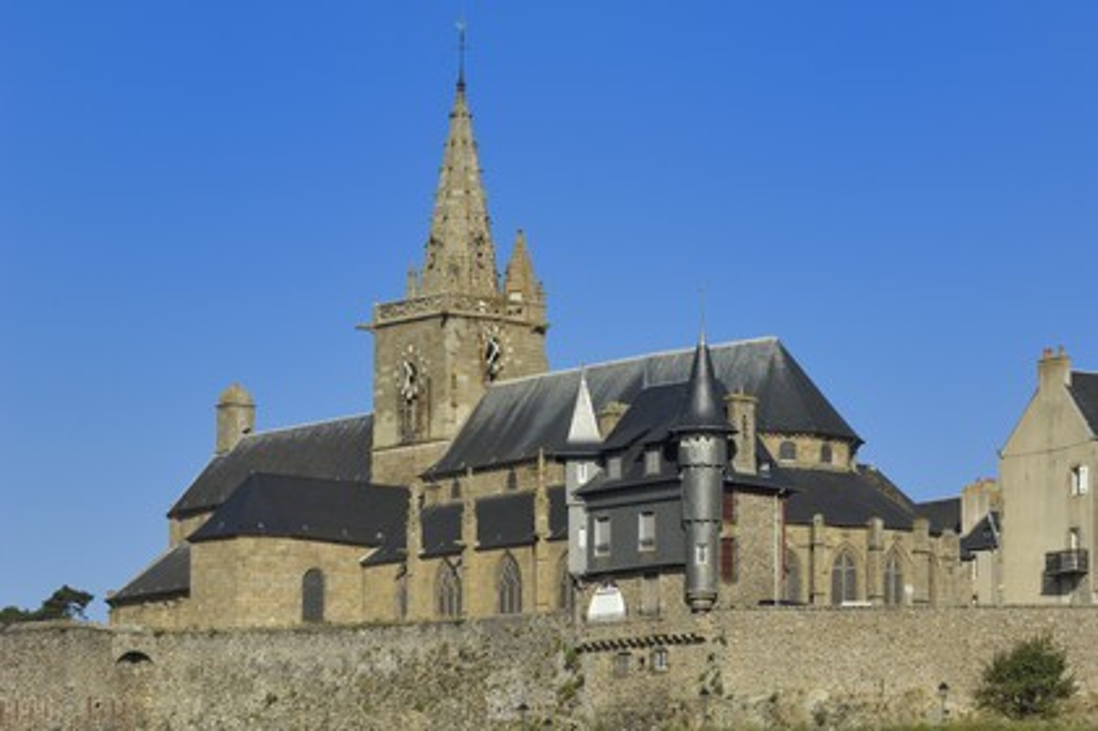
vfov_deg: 7.6
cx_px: 549
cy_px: 366
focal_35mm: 180
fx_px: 5486
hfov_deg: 11.4
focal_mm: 120
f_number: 7.6
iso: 100
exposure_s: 1/250
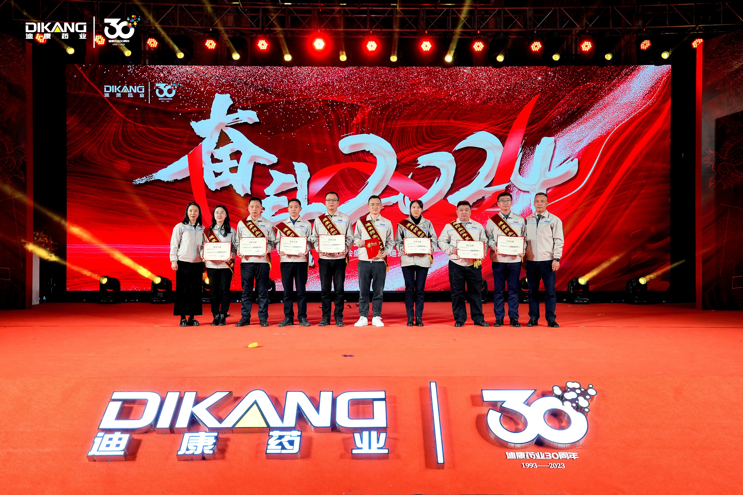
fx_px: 640
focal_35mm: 31
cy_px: 248
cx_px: 372
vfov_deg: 42.3
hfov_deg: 60.3
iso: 800
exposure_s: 1/80
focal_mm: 31
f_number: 6.3
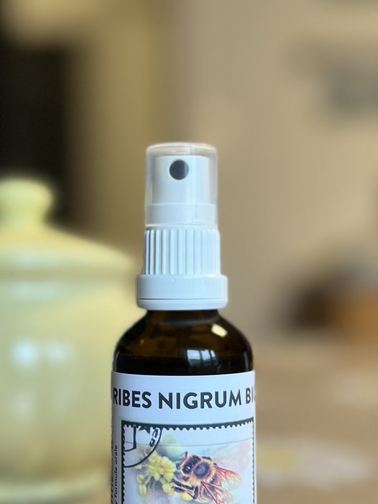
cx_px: 176
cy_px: 291
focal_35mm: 56
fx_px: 816
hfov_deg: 26.1
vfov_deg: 34.3
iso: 100
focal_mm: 5.7
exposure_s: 1/50
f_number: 1.5
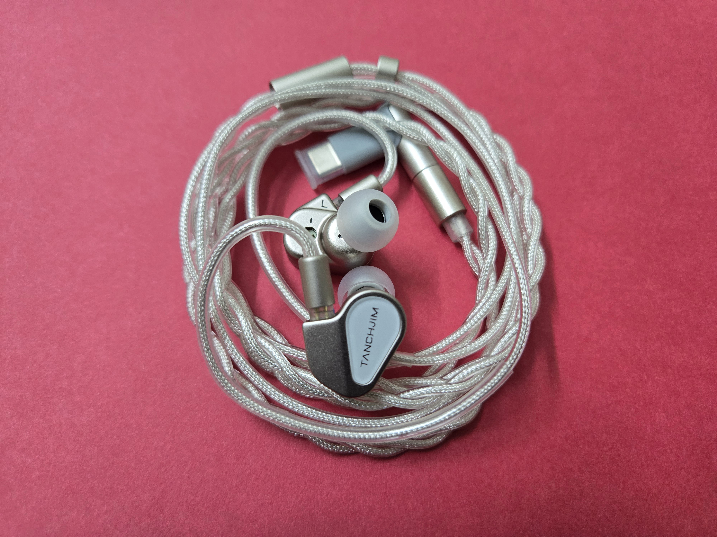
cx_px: 358
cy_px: 268
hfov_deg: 73.9
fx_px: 476
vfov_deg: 58.9
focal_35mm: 23
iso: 400
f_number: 1.8
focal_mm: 5.4
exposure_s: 1/101
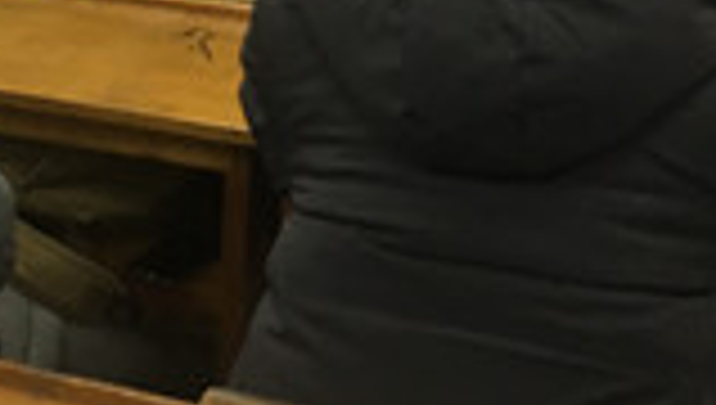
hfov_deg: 17.8
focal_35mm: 119
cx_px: 131
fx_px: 2263
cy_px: -382
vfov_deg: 9.6
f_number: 2.2
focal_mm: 4.15
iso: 100
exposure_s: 1/33
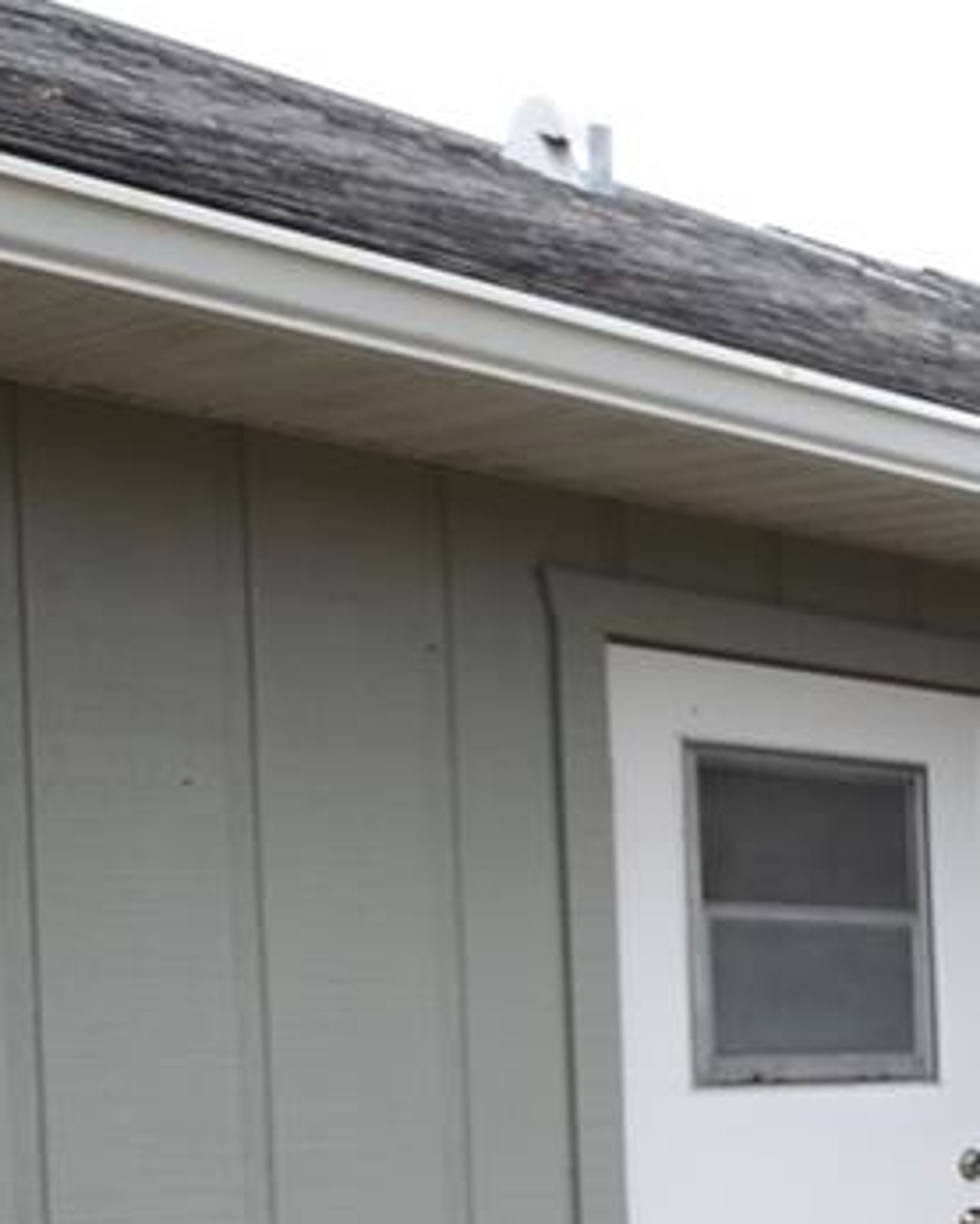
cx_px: 2056
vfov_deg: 27.6
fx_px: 2356
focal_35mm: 65
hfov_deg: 16.6
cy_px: 1199
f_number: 5.6
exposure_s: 1/125
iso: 100
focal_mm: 10
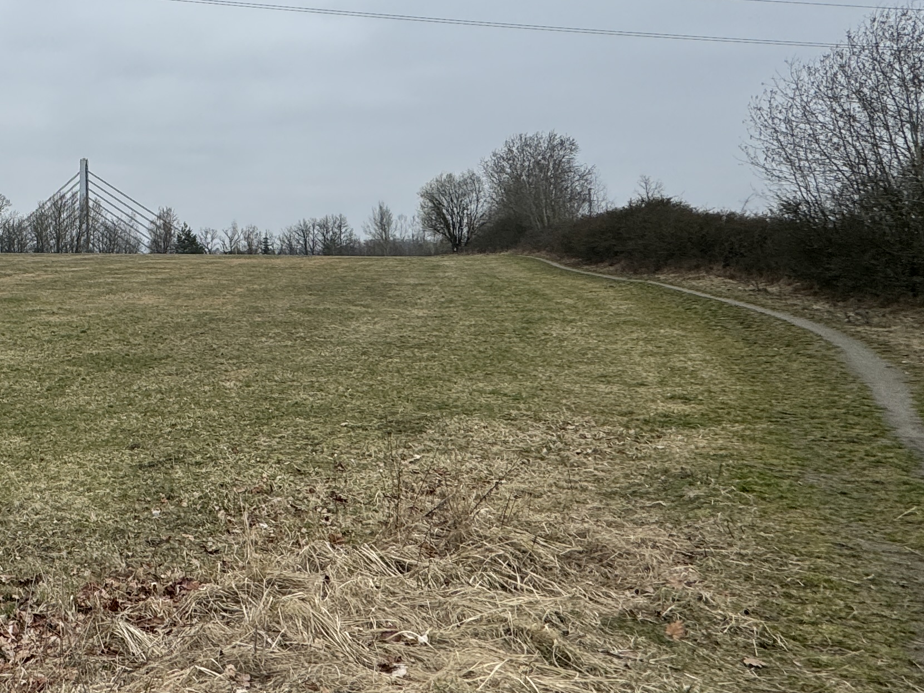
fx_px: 908
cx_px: 36
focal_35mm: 34
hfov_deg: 46.6
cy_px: 180
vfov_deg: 40.7
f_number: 2.2
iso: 40
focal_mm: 2.22
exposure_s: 1/713
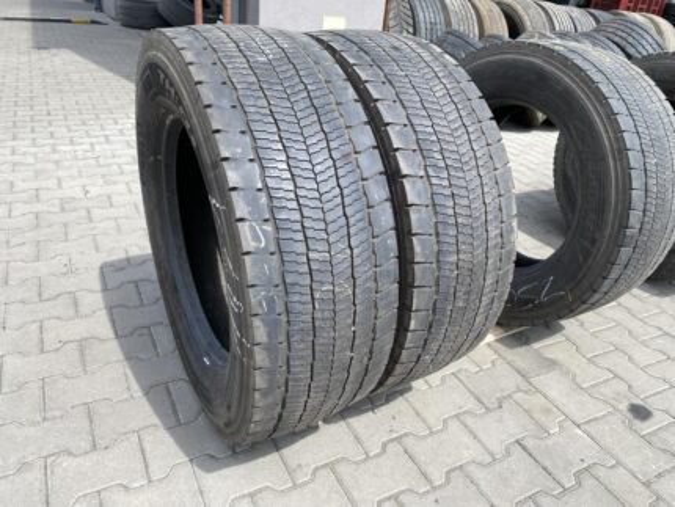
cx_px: 338
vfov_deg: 53.1
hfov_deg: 67.3
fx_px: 507
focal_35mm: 26
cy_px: 254
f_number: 1.8
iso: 32
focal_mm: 4.25
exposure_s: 1/1287
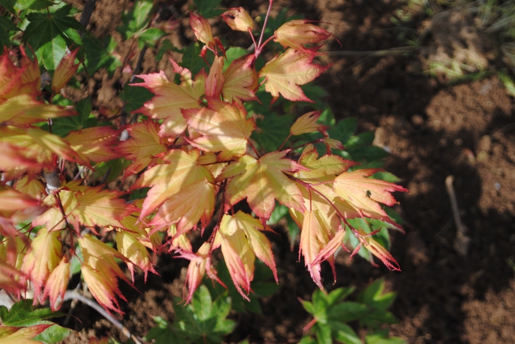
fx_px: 1181
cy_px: 172
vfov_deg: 16.6
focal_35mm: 82
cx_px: 258
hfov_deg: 24.6
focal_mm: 55
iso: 100
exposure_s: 1/200
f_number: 7.1
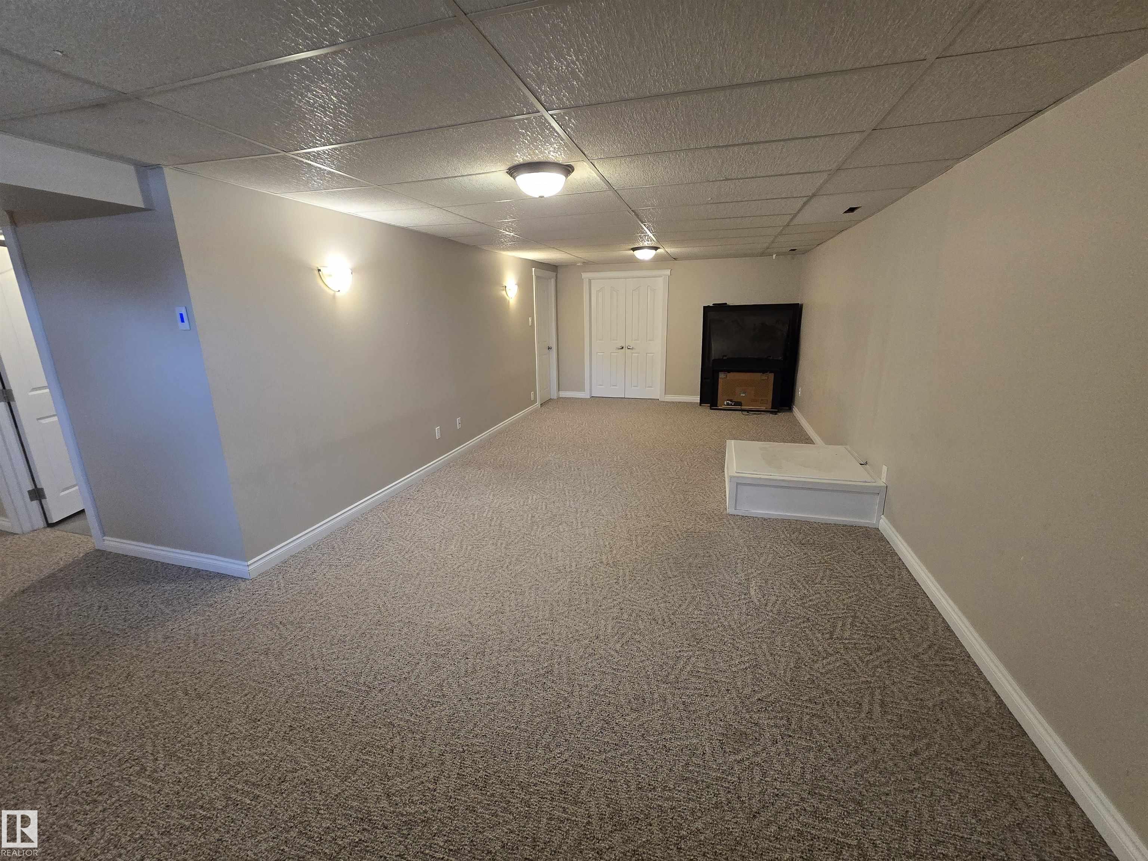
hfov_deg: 106.2
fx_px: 431
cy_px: 430
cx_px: 574
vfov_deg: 89.9
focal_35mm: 13
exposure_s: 1/60
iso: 500
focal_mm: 2.2
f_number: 2.2
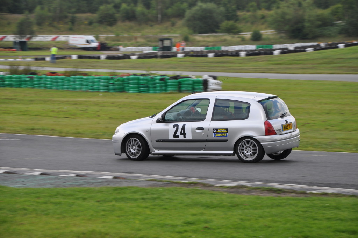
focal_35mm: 158
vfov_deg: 8.7
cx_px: 179
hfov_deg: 13.1
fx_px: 1564
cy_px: 119
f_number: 8
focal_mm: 105
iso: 200
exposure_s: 1/250
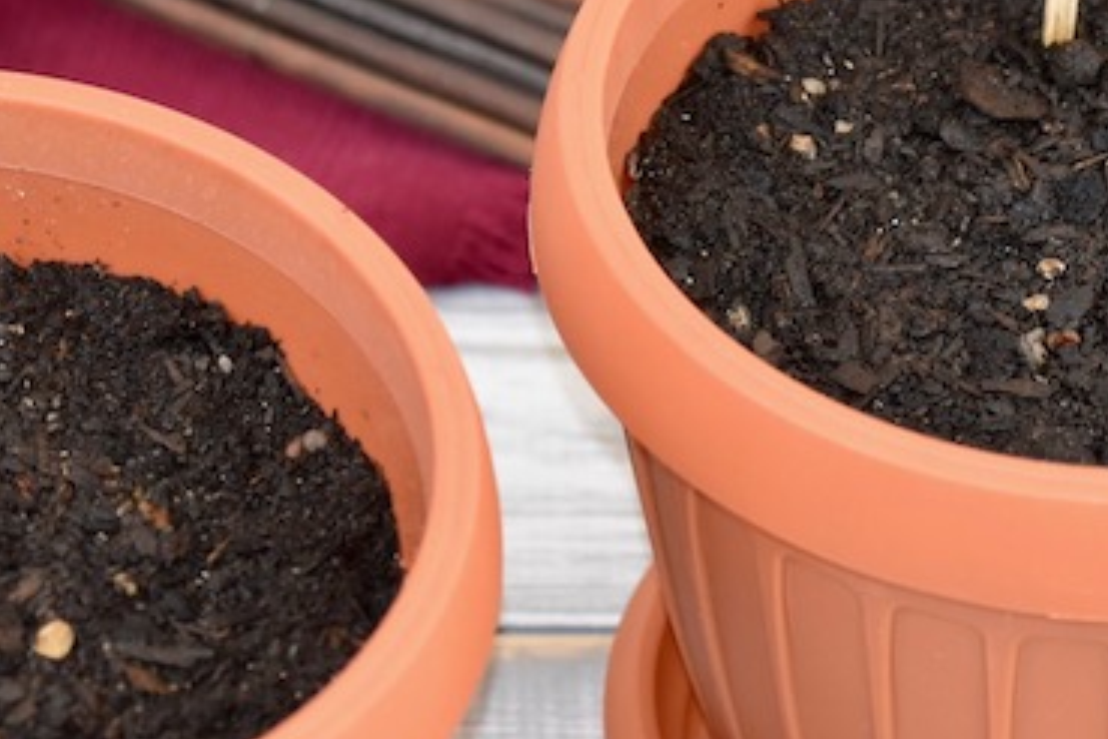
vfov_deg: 3.1
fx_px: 13461
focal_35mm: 437
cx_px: 468
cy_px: 326
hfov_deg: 4.7
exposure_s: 1/100
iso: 800
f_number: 5
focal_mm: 105
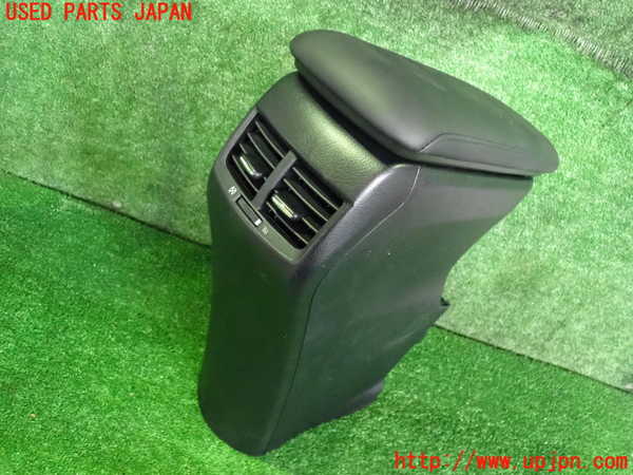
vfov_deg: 46.8
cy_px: 238
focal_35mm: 30
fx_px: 549
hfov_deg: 60.0
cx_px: 316
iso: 2500
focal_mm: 5.4
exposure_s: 1/60
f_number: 2.3
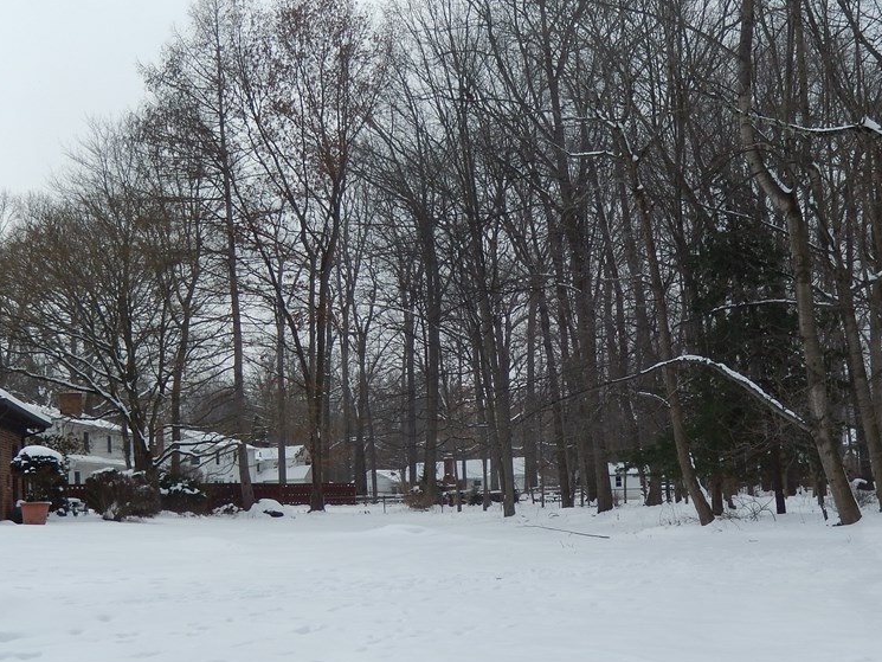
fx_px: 1121
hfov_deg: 42.8
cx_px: 504
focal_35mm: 44
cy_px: 431
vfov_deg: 32.7
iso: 125
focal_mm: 5.7
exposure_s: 1/1500
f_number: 3.8
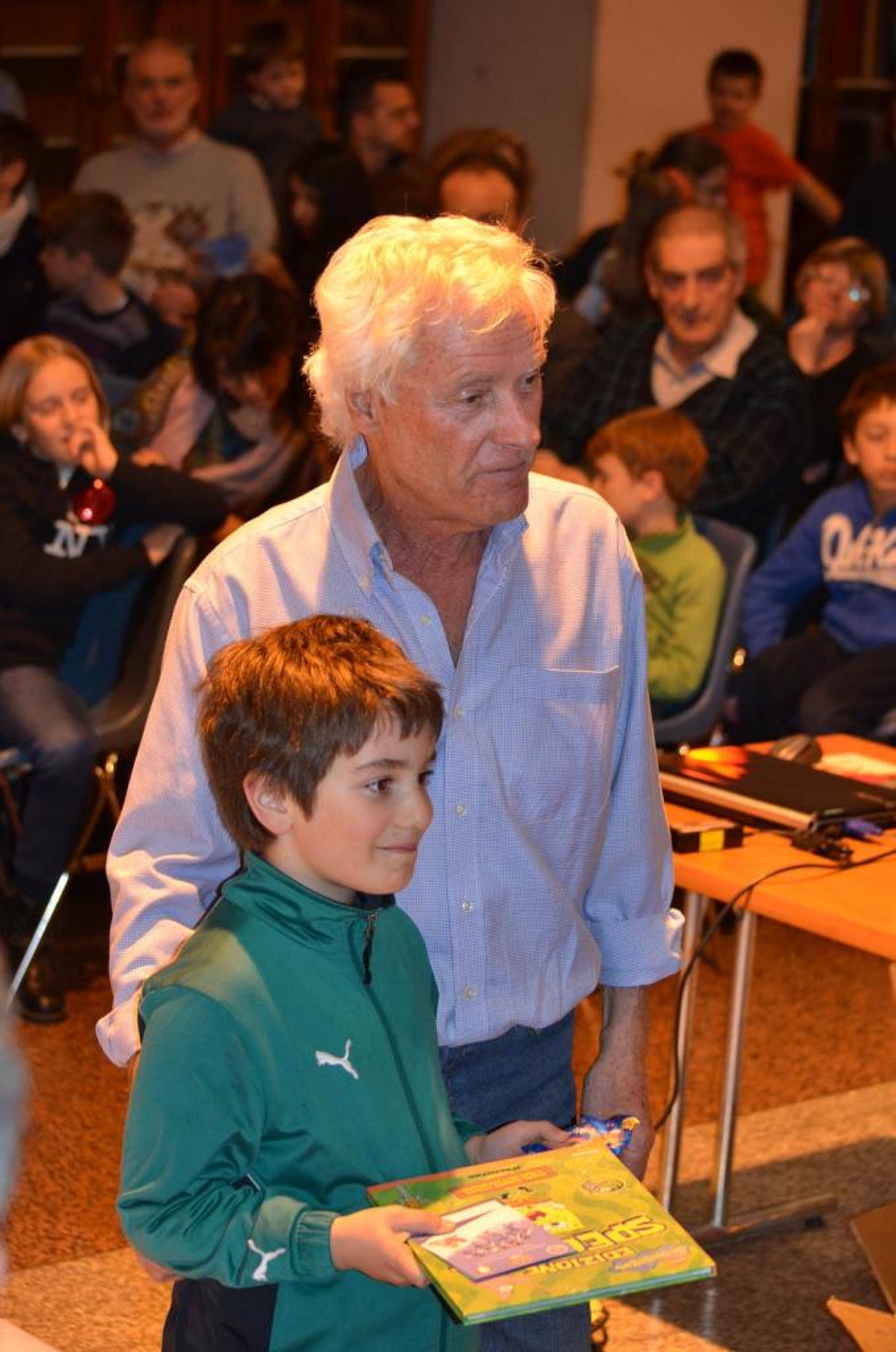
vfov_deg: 20.0
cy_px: 676
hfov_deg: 13.4
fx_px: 3822
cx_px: 448
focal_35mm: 102
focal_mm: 68
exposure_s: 1/60
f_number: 4.5
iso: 800
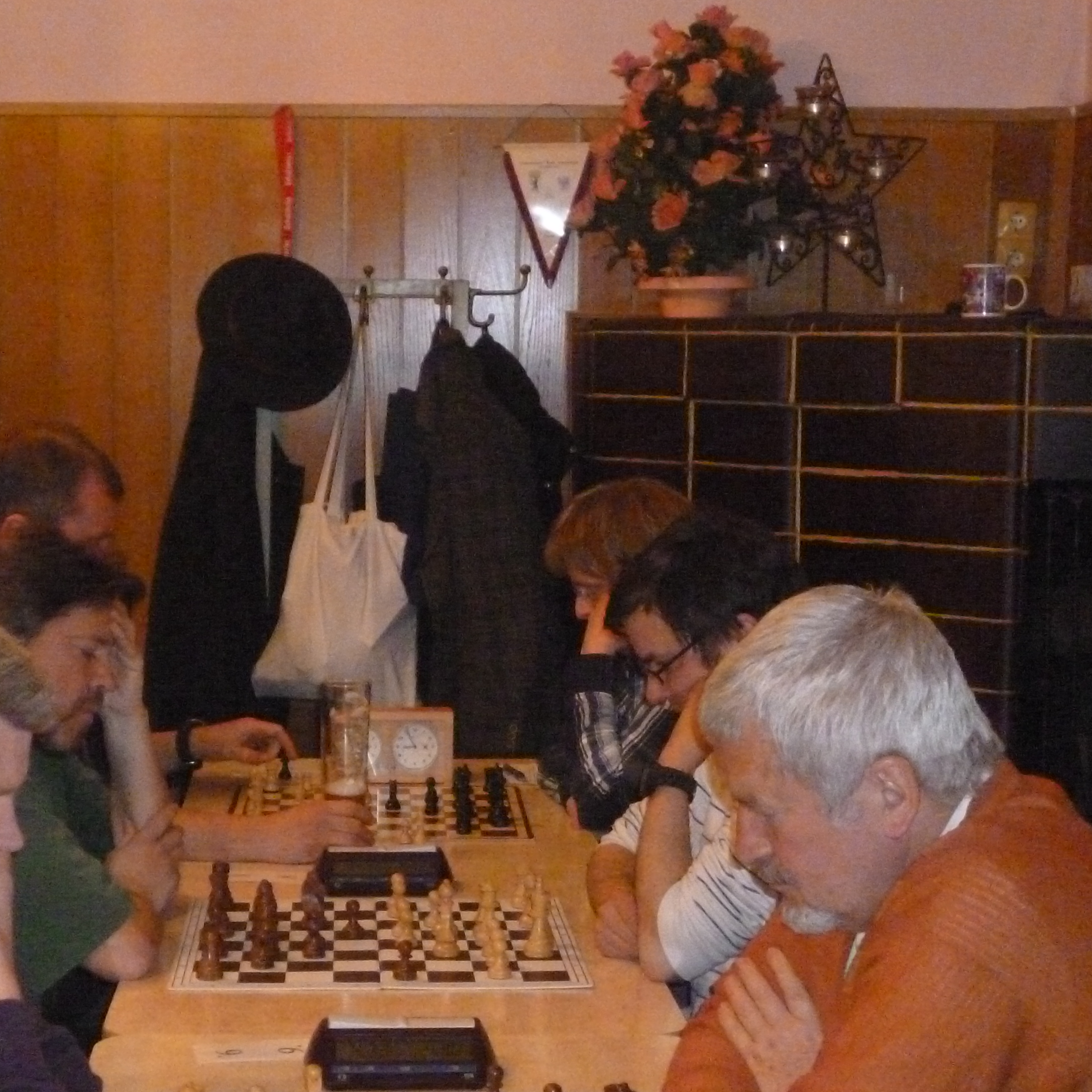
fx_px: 2570
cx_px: 410
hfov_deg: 23.9
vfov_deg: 23.9
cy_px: 671
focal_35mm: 72
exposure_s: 1/60
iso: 1000
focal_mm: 7.3
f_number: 3.7
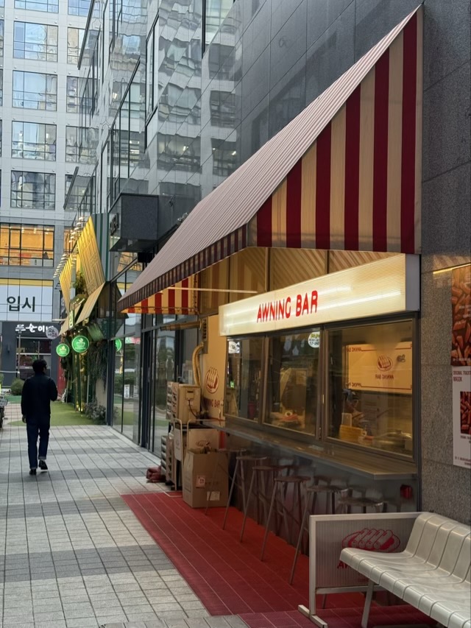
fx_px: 871
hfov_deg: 30.3
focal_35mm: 48
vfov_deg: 39.7
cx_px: 236
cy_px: 314
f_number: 1.78
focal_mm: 6.76
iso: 125
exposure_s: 1/120
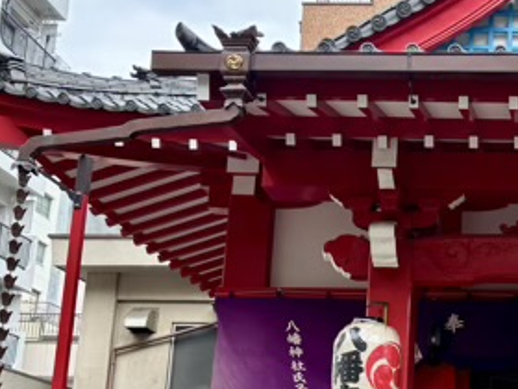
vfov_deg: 22.2
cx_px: 559
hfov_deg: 27.5
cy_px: 329
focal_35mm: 65
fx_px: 973
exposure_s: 1/157
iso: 40
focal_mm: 5.96
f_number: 1.6
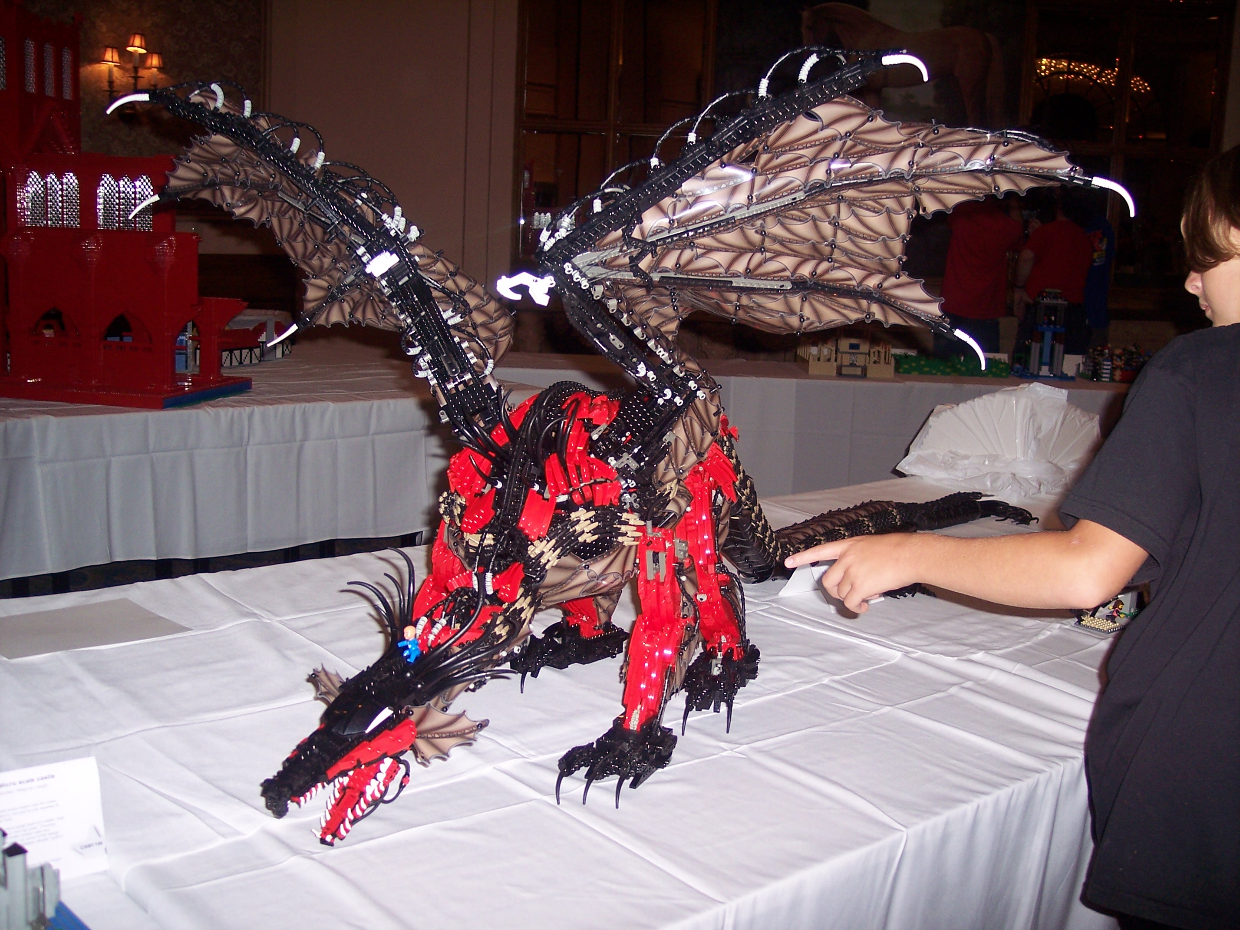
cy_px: 465
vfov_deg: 36.8
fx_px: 1397
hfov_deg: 47.9
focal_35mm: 39
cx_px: 620
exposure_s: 1/60
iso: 100
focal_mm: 8
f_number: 2.8
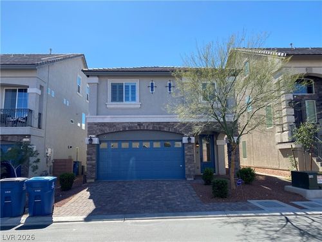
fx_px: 242
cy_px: 121
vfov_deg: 53.1
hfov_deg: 67.3
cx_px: 161
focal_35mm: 26
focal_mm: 4.25
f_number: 1.8
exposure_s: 1/1808
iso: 32
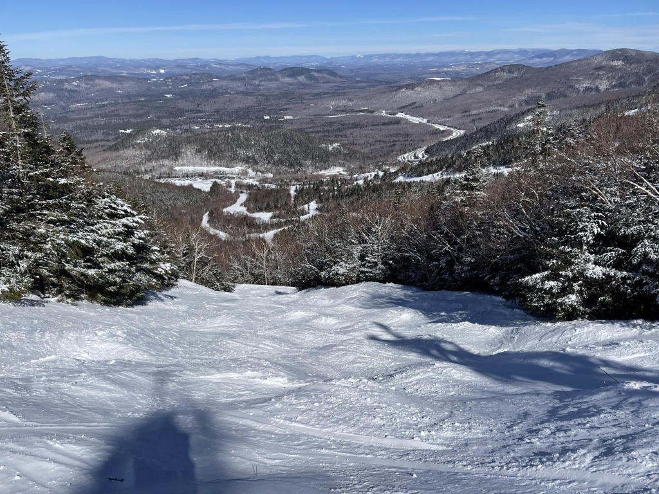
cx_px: 330
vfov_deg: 53.1
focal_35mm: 26
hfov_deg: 67.3
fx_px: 495
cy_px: 247
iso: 32
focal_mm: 4.2
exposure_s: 1/9091
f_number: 1.6
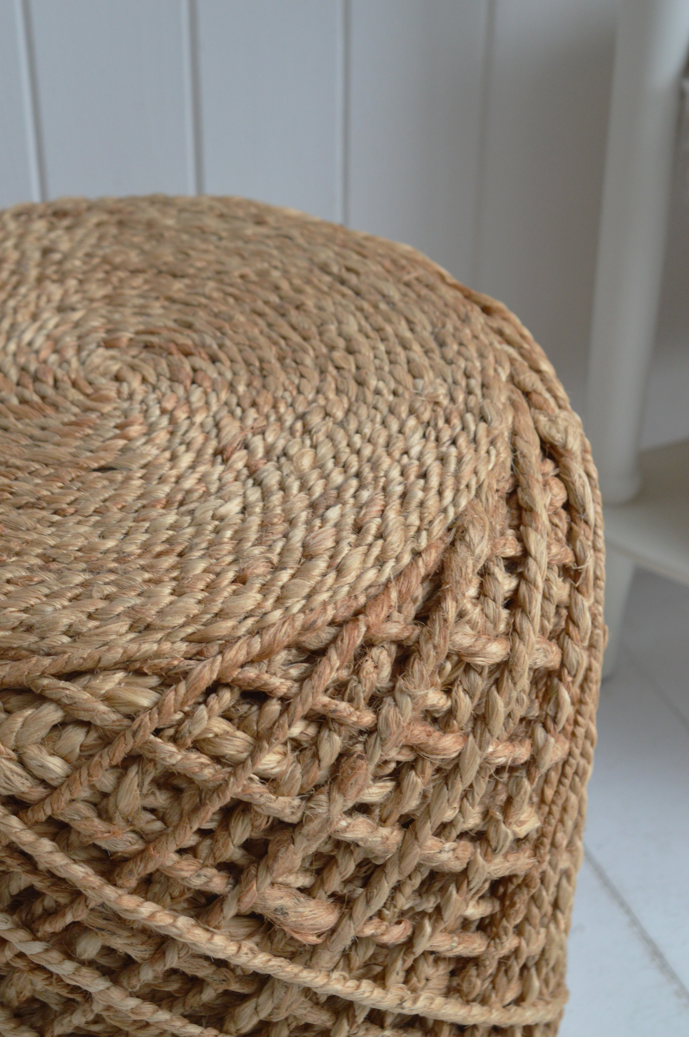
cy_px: 518
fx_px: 2071
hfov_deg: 18.9
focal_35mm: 72
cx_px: 344
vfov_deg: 28.1
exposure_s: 1/60
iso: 900
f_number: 5.3
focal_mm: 48
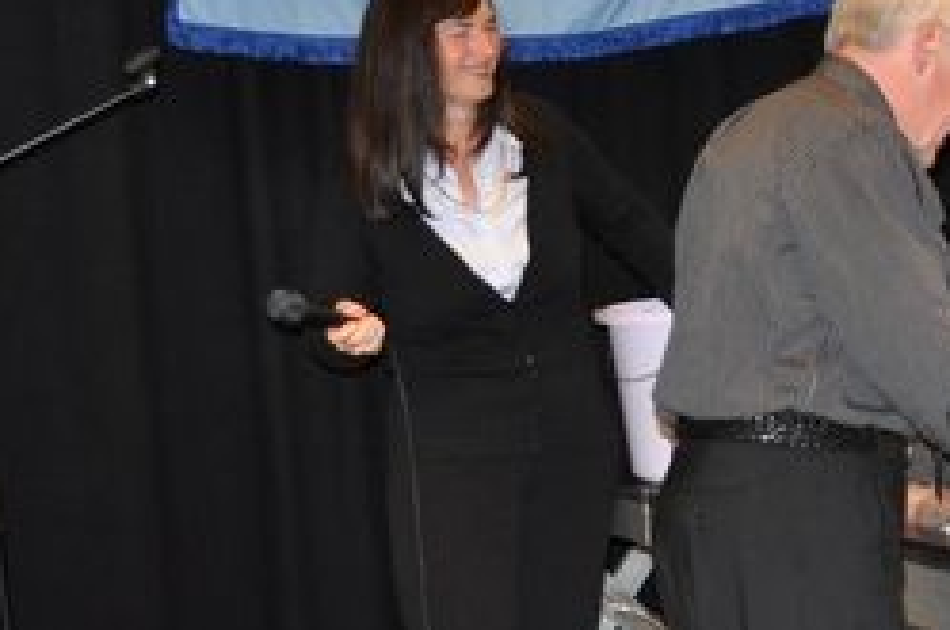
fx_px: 2476
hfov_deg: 20.7
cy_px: 256
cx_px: 1045
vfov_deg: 14.5
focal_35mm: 94
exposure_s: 1/60
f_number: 4.2
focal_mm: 26
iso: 800
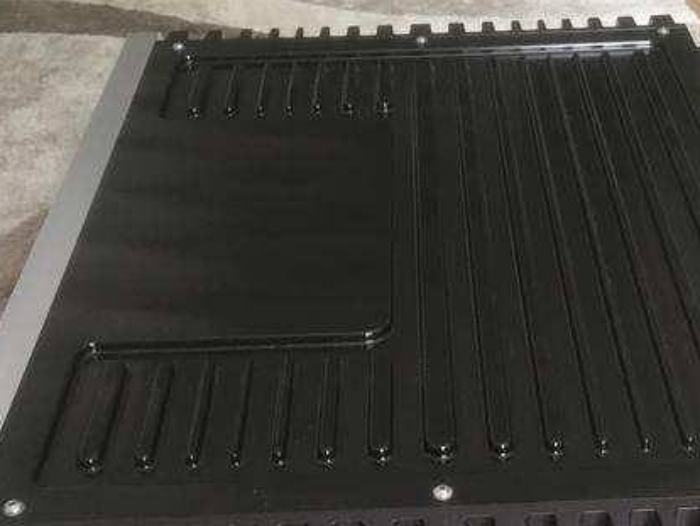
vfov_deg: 25.6
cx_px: 443
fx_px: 1133
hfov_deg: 34.1
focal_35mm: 56
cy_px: 425
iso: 50
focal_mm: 4.15
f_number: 2.2
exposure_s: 1/33
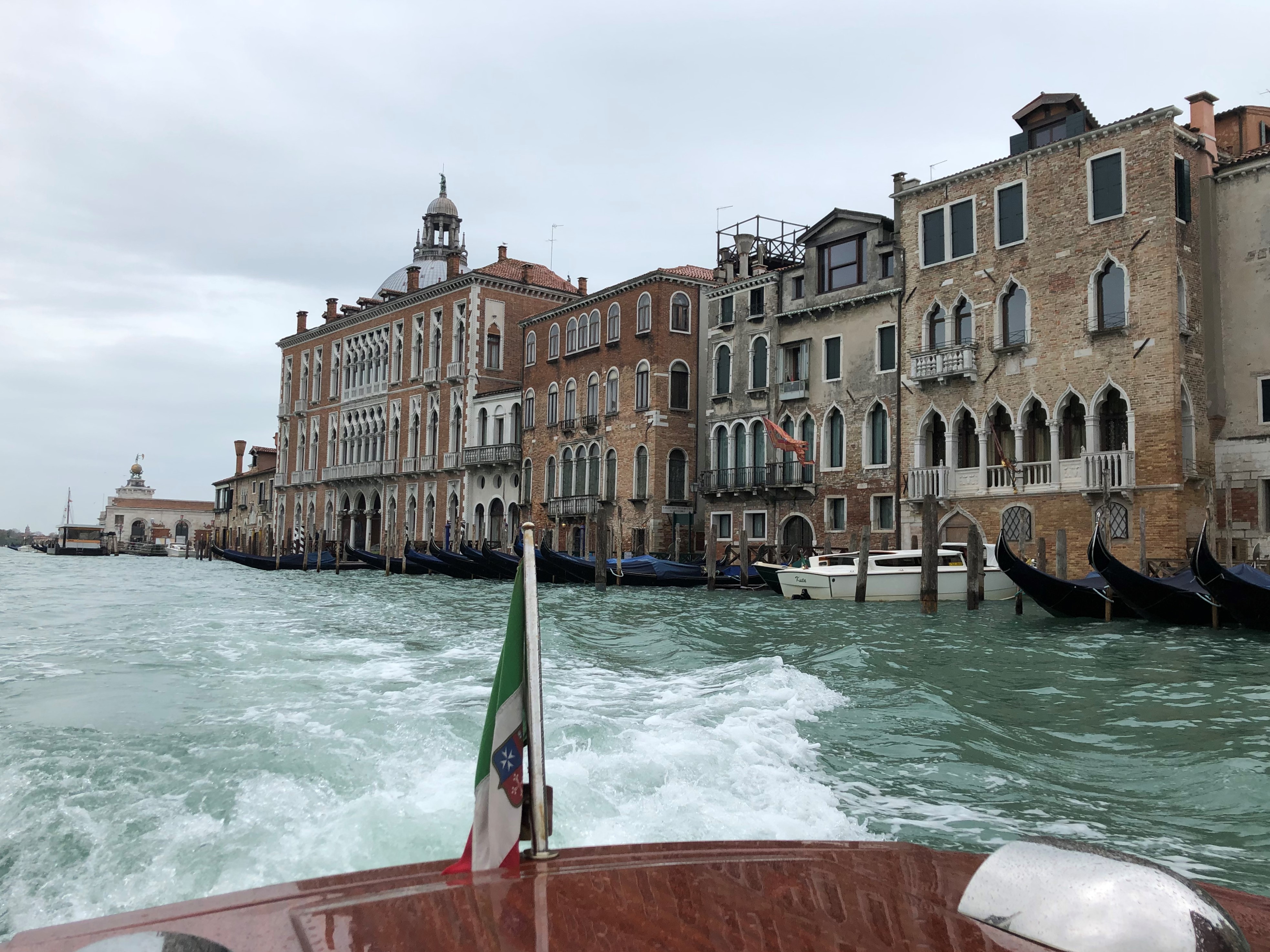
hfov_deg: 63.5
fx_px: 1027
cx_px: 635
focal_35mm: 28
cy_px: 476
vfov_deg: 49.7
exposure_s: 1/527
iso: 20
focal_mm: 4
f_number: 1.8
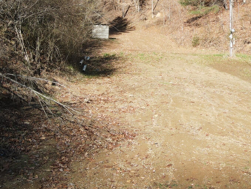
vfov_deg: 27.2
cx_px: 200
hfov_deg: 35.0
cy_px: 49
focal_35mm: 53
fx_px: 384
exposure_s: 1/320
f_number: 2.8
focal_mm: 4.5
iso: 100
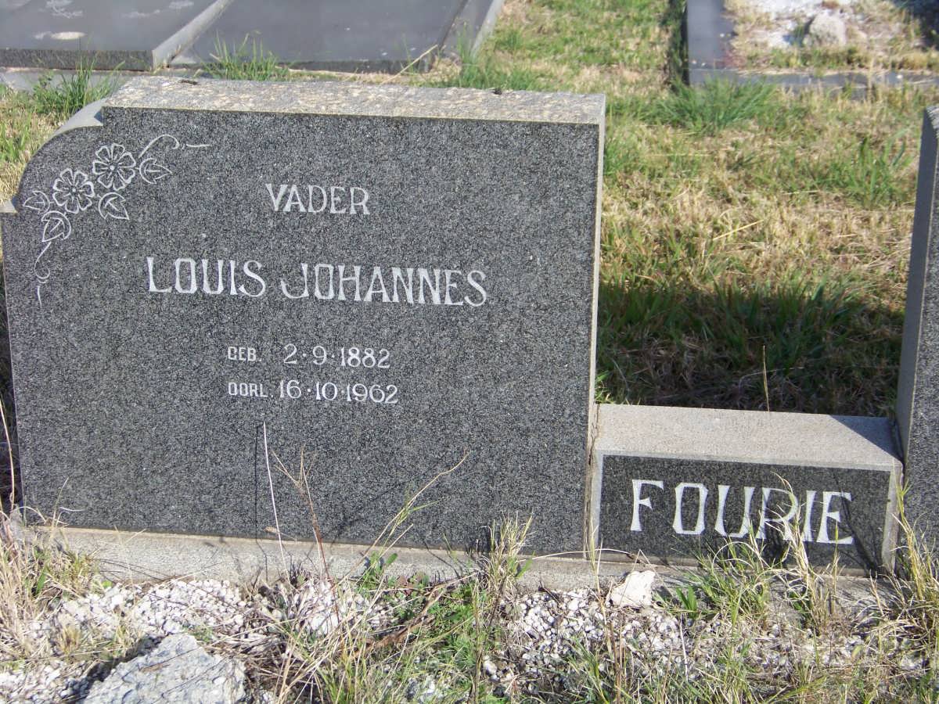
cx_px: 470
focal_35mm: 70
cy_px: 352
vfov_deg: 21.0
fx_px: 1899
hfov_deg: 27.8
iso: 64
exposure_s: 1/400
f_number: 3.2
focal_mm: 11.7
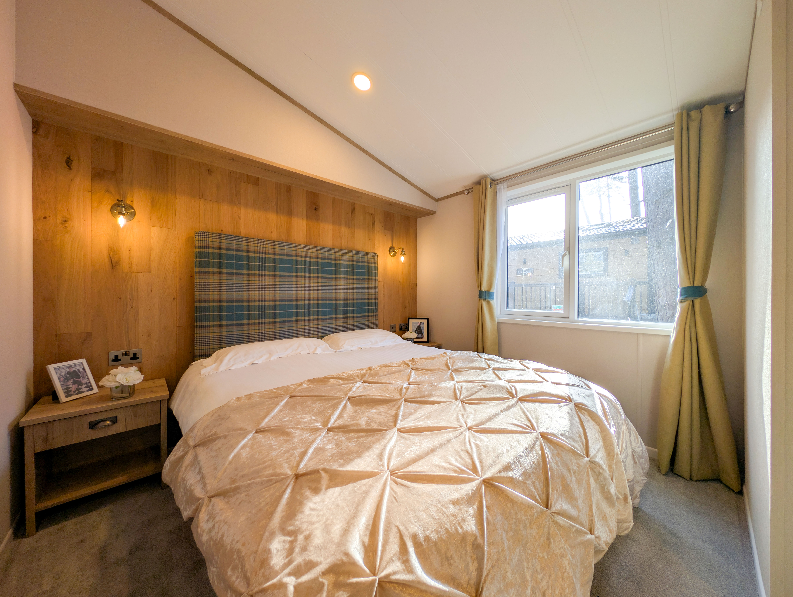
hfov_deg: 110.5
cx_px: 396
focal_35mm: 12
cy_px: 298
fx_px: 275
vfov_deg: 94.6
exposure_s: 1/292
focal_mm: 2.23
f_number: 1.95
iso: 65
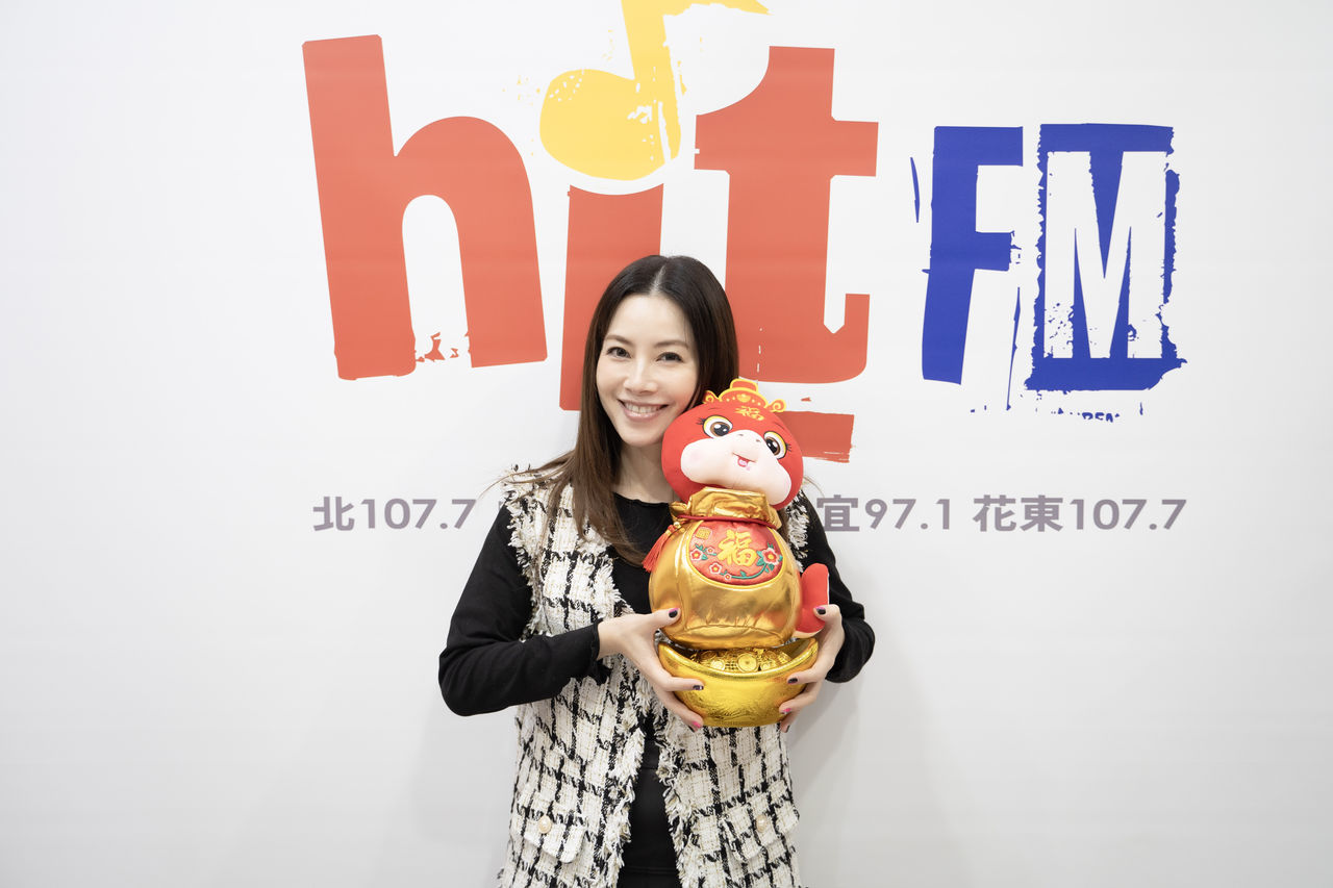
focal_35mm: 41
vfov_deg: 32.6
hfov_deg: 47.4
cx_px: 666
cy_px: 444
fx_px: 1518
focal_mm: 41
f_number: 2.8
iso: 1000
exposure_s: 1/125
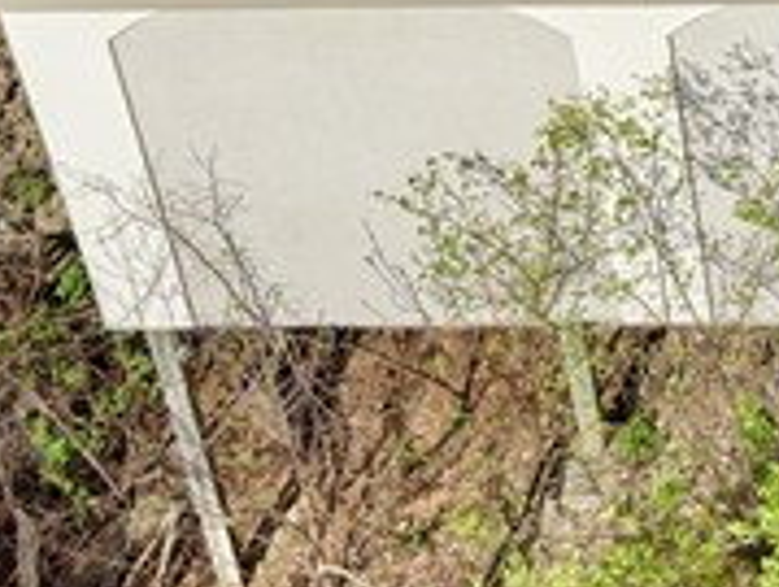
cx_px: 1262
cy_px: -757
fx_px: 3089
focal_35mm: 137
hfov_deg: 13.3
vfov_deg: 9.8
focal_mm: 8.67
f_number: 1.8
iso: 300
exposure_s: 1/6400
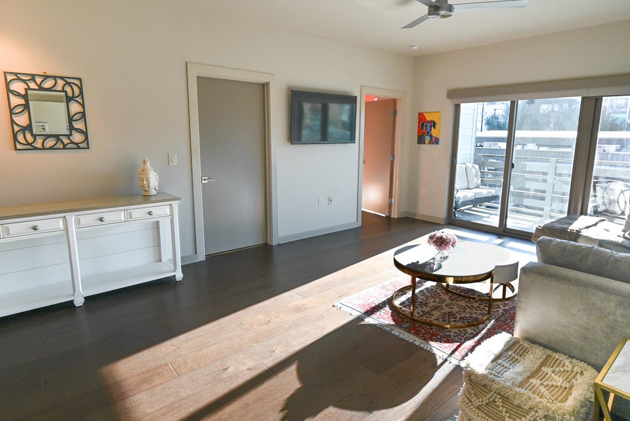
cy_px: 202
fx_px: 368
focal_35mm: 21
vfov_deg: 59.5
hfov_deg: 81.1
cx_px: 336
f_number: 4.5
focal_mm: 14
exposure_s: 1/200
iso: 200
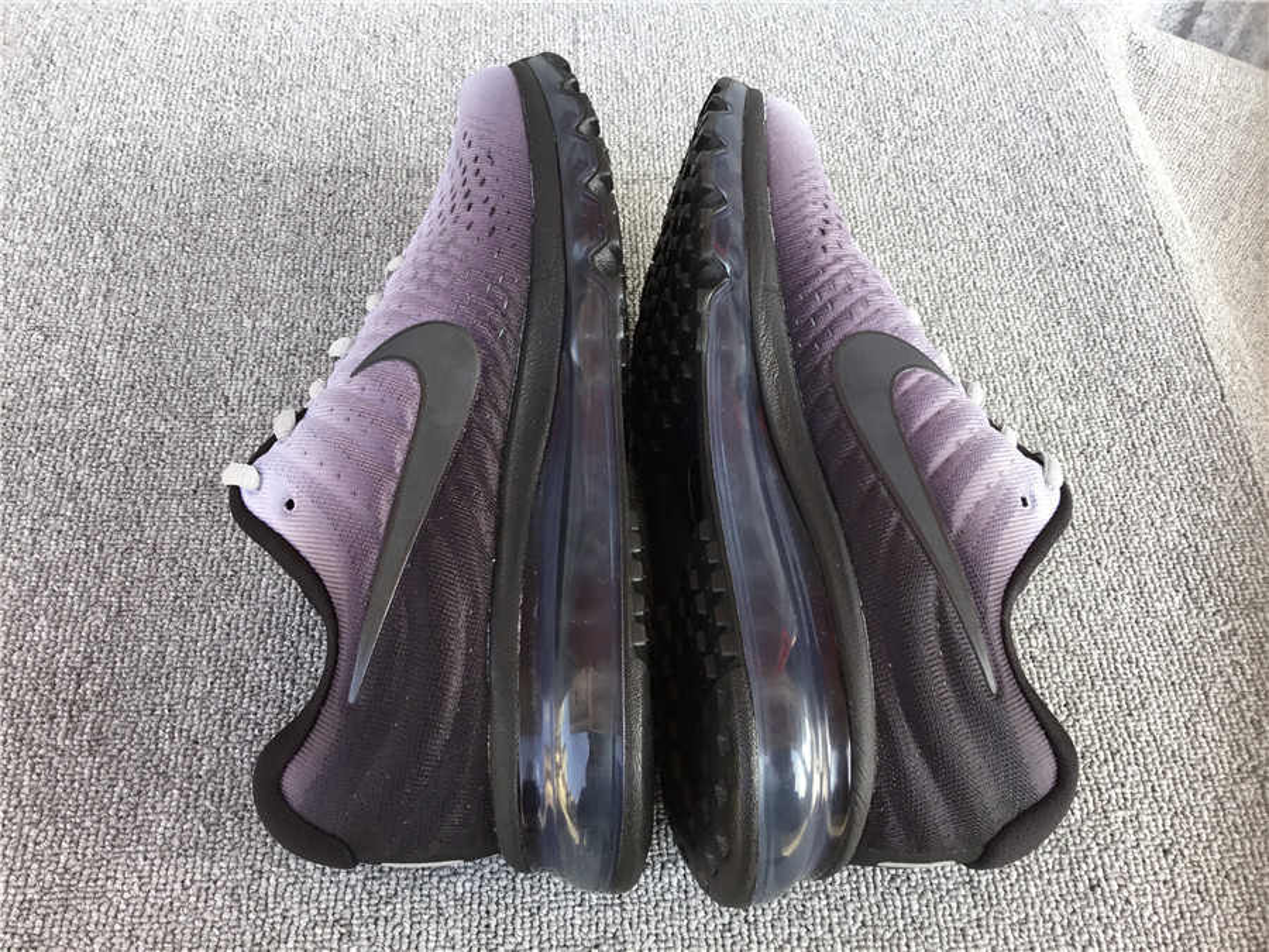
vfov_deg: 45.4
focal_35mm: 31
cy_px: 476
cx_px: 634
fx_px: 1136
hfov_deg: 58.4
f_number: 2.4
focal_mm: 3.3
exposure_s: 1/100
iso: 32
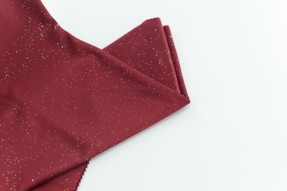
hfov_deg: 39.6
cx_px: 144
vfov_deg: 27.0
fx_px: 399
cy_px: 96
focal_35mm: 50
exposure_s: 1/80
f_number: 4
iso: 100
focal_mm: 50
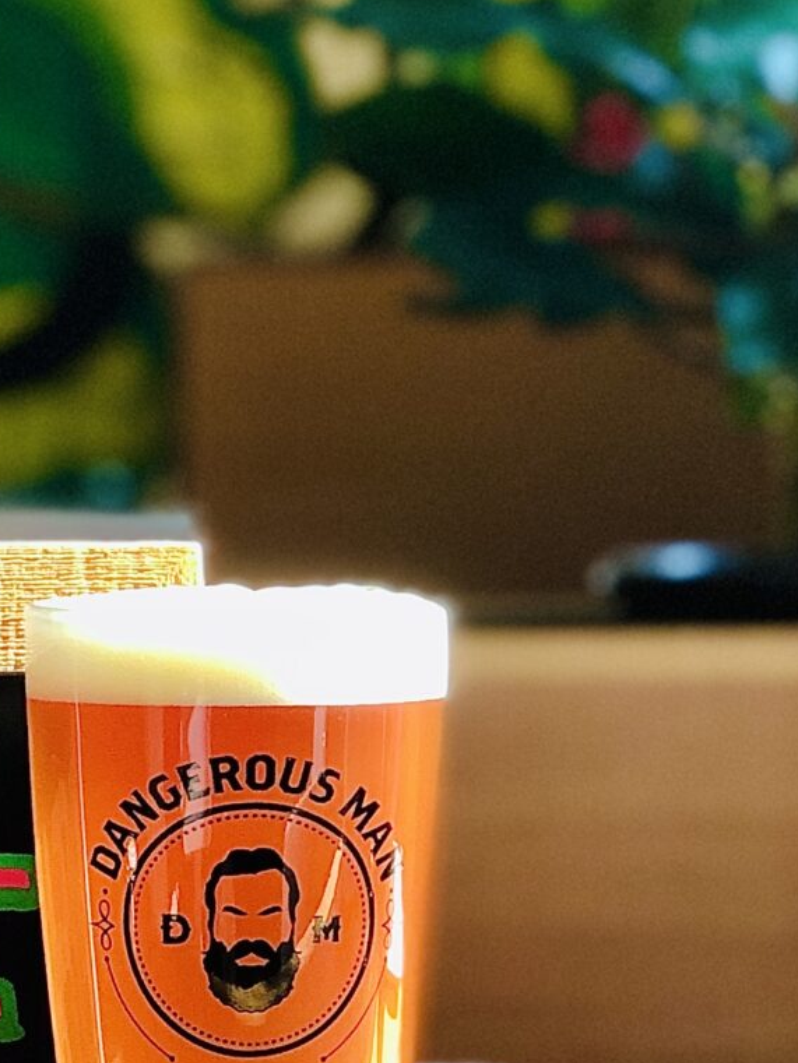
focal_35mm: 175
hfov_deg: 8.2
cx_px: -535
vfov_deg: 11.3
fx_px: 5378
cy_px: 736
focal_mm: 6
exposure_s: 1/60
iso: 50
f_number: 2.4
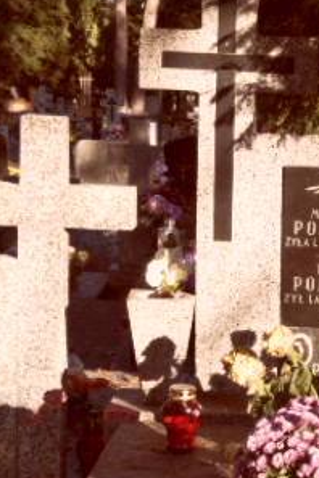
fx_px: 1143
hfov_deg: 15.4
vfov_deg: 23.6
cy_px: 272
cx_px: 369
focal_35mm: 86
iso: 80
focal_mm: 3.9
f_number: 3.2
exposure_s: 1/180
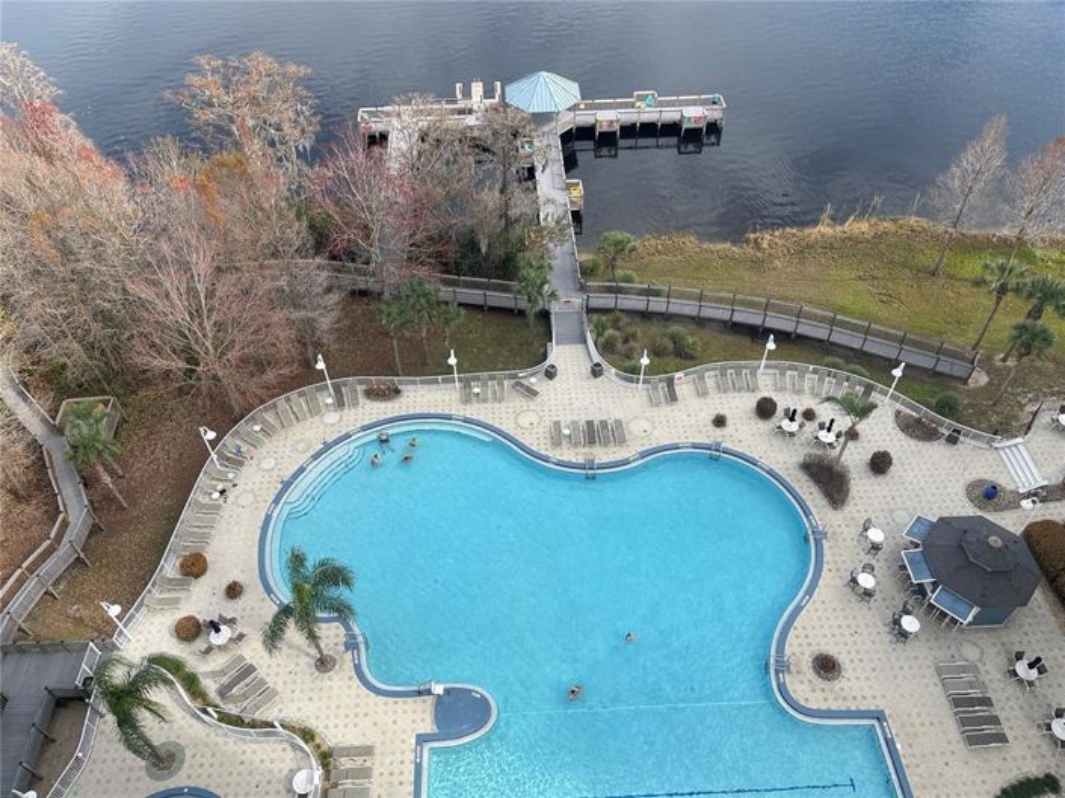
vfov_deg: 54.8
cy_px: 399
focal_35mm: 25
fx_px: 769
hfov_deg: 69.4
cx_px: 532
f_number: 1.6
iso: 32
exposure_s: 1/1739
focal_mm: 5.1
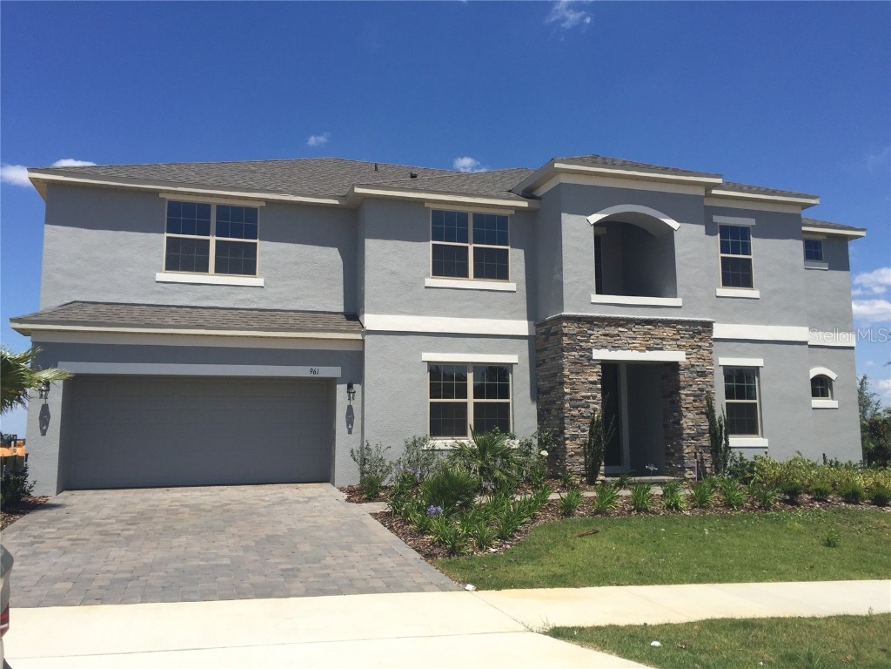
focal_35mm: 29
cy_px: 334
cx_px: 446
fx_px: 746
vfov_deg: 48.2
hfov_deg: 61.7
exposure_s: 1/3300
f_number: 2.2
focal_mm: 4.15
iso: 32
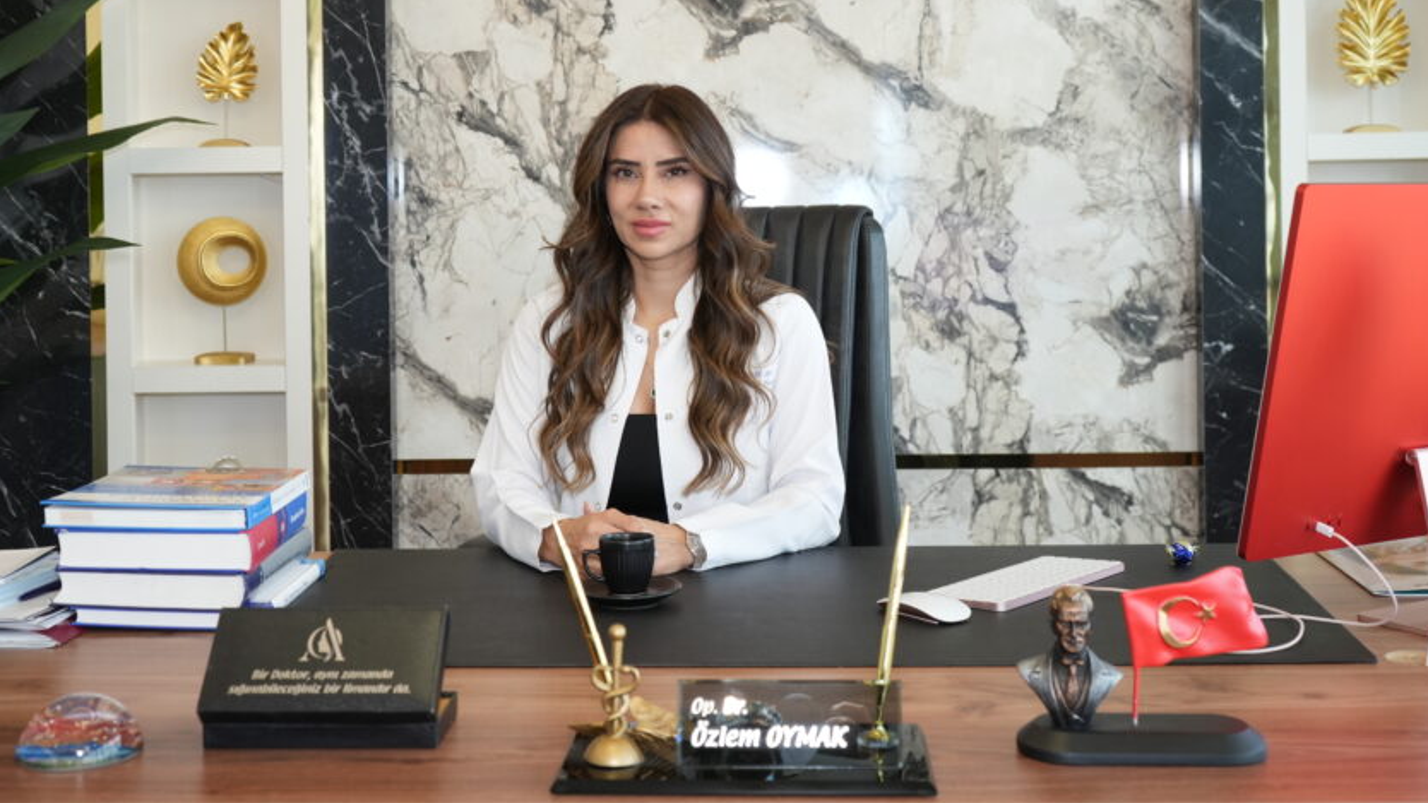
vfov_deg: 26.3
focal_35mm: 45
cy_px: 237
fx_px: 1704
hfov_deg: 45.5
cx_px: 726
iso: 1250
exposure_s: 1/100
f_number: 5
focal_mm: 35
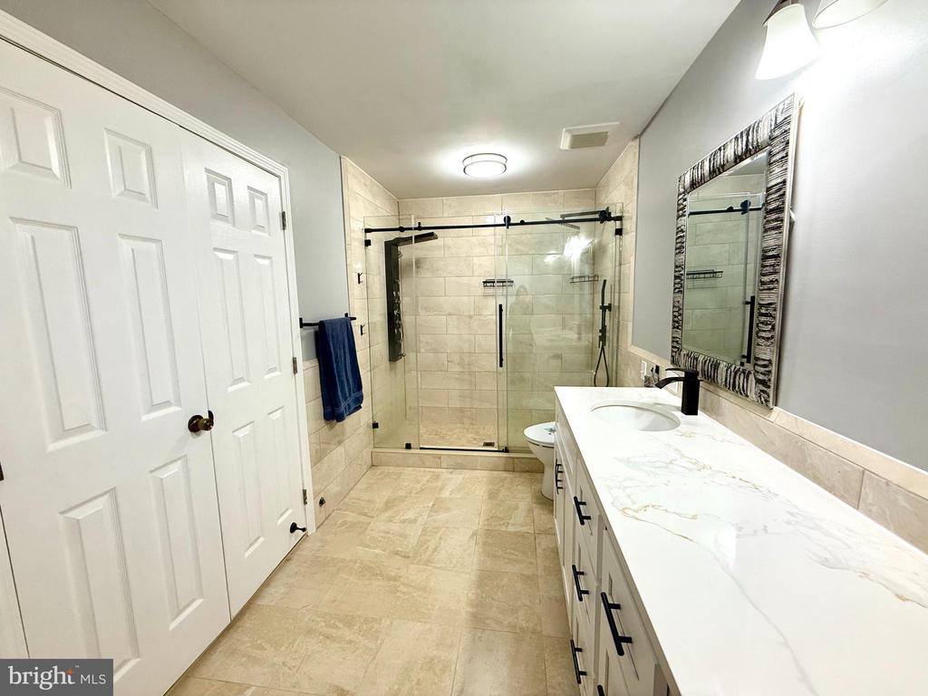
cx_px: 464
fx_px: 375
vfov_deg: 85.7
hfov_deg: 102.1
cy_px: 348
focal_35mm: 14
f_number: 2.2
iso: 160
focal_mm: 2.22
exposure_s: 1/120
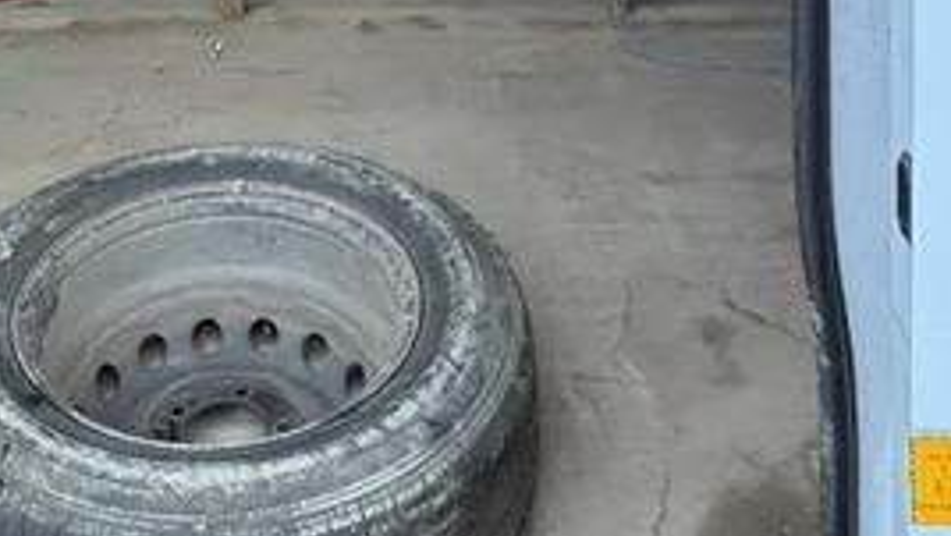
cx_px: 248
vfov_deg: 19.1
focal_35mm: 51
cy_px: -373
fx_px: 1287
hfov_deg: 39.6
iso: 800
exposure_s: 1/60
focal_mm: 2.22
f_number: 2.2
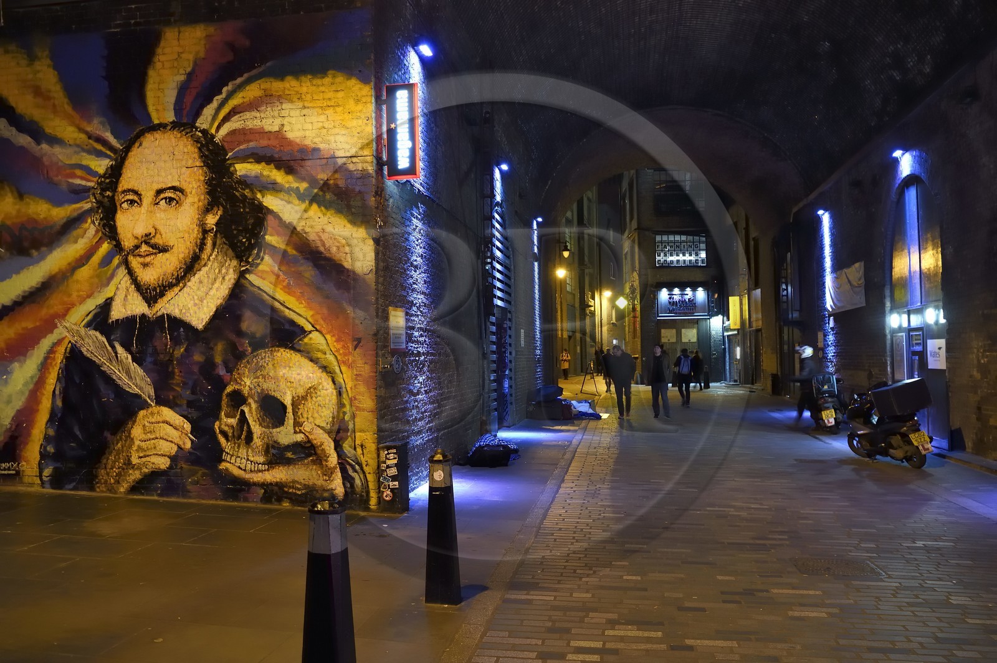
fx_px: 885
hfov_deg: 58.8
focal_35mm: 32
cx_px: 498
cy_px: 332
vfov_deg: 41.0
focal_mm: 32
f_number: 4.5
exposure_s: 1/8
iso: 1600
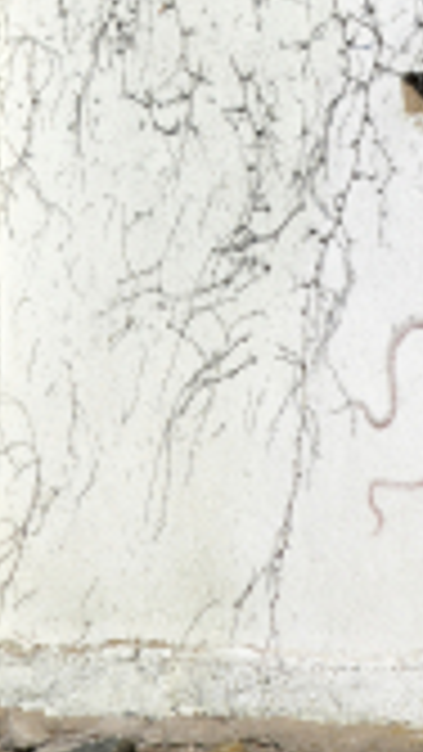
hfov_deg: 6.5
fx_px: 3747
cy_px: -590
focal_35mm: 188
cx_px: 302
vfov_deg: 10.8
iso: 100
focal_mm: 50
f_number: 20
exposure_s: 1/80
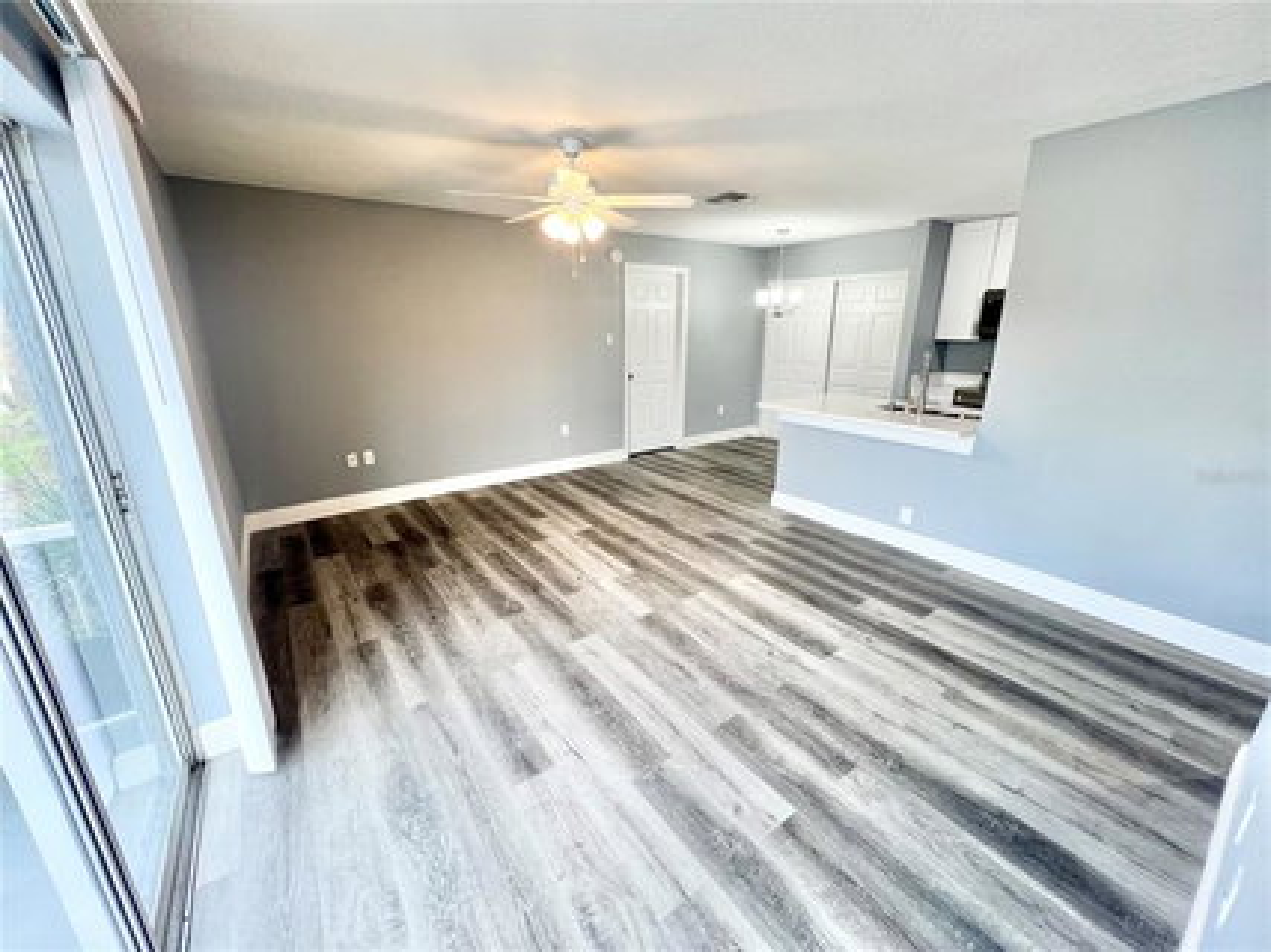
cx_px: 636
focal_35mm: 13
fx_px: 477
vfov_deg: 89.9
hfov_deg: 106.2
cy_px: 476
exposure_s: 1/120
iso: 200
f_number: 1.8
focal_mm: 1.57
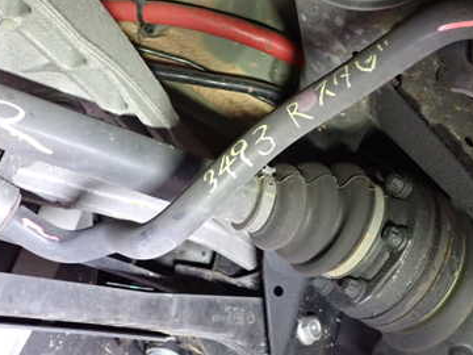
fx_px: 683
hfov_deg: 38.1
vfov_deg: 29.1
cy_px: 146
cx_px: 272
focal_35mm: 50
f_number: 2.3
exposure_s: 1/40
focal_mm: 5.4
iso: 1000
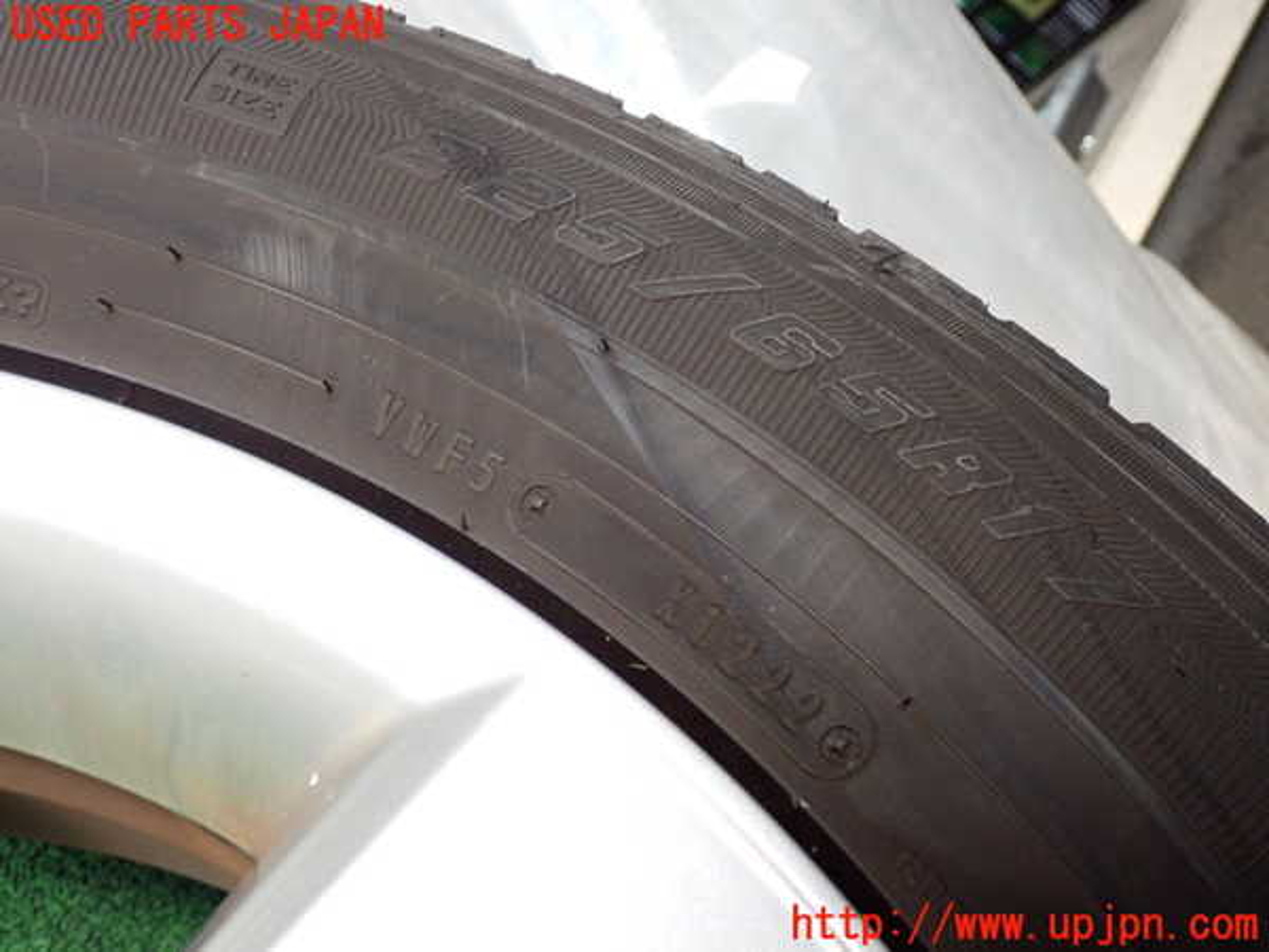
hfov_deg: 45.8
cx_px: 634
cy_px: 476
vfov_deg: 35.1
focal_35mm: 41
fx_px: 1503
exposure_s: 1/125
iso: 800
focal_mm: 7.31
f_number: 2.8
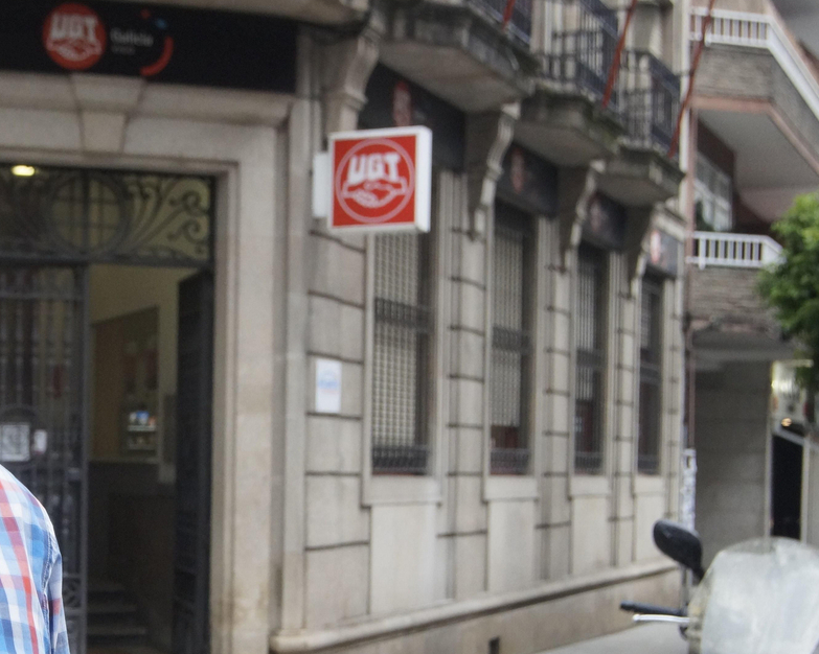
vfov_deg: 21.9
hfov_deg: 26.8
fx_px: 1672
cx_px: 116
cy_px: 518
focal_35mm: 69
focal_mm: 24
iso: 800
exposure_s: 1/160
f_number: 5.6
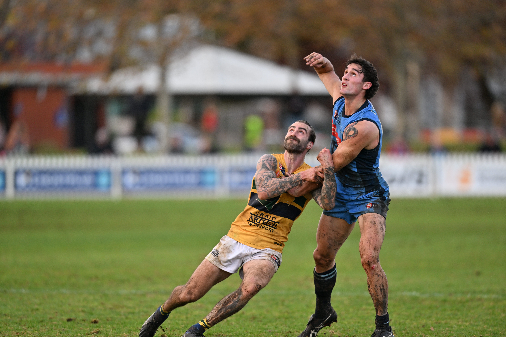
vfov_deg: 3.4
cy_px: 168
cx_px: 253
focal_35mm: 400
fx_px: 5622
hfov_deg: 5.2
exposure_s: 1/800
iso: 450
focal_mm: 400
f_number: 2.8
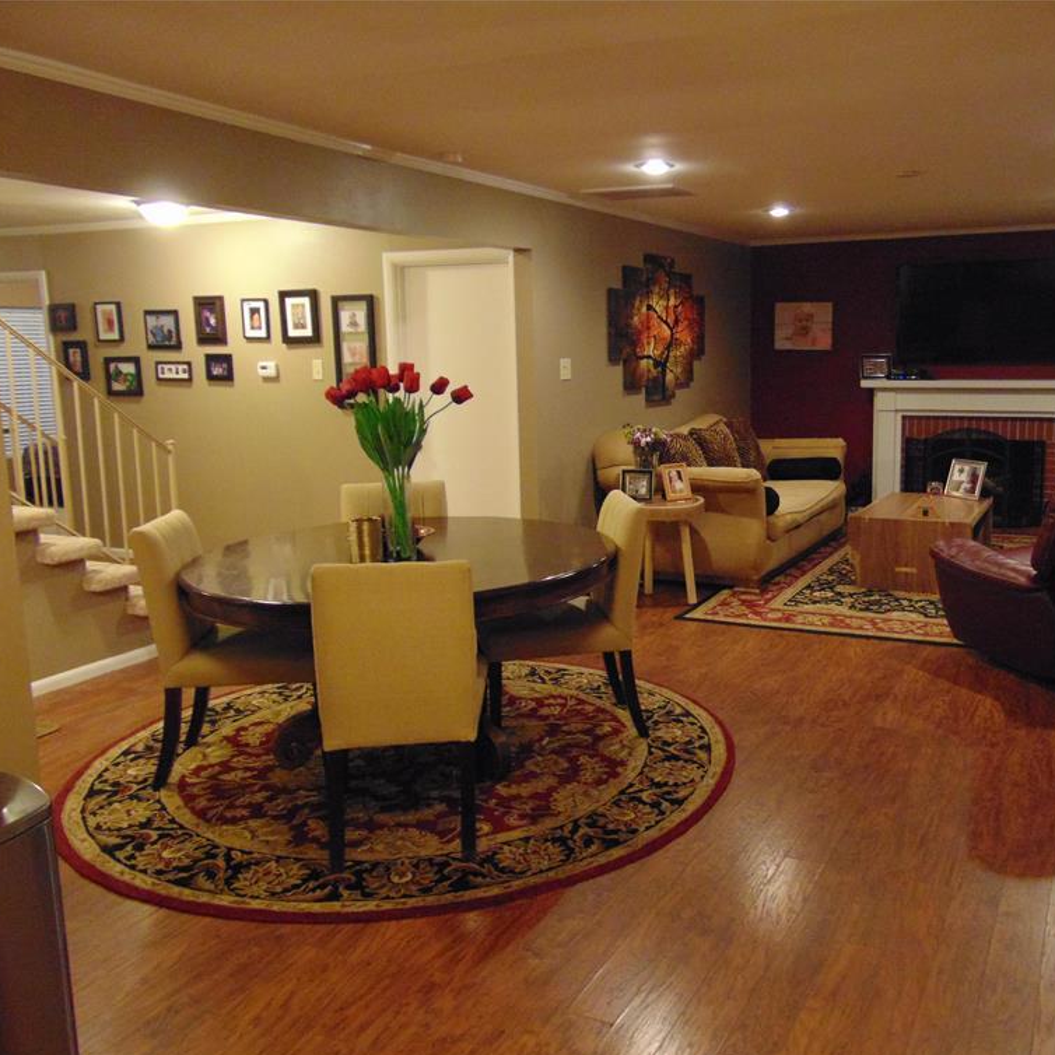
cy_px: 536
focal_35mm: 30
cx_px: 649
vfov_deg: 54.0
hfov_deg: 53.5
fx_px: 1034
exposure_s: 1/13
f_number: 3
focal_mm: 4.5
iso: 400
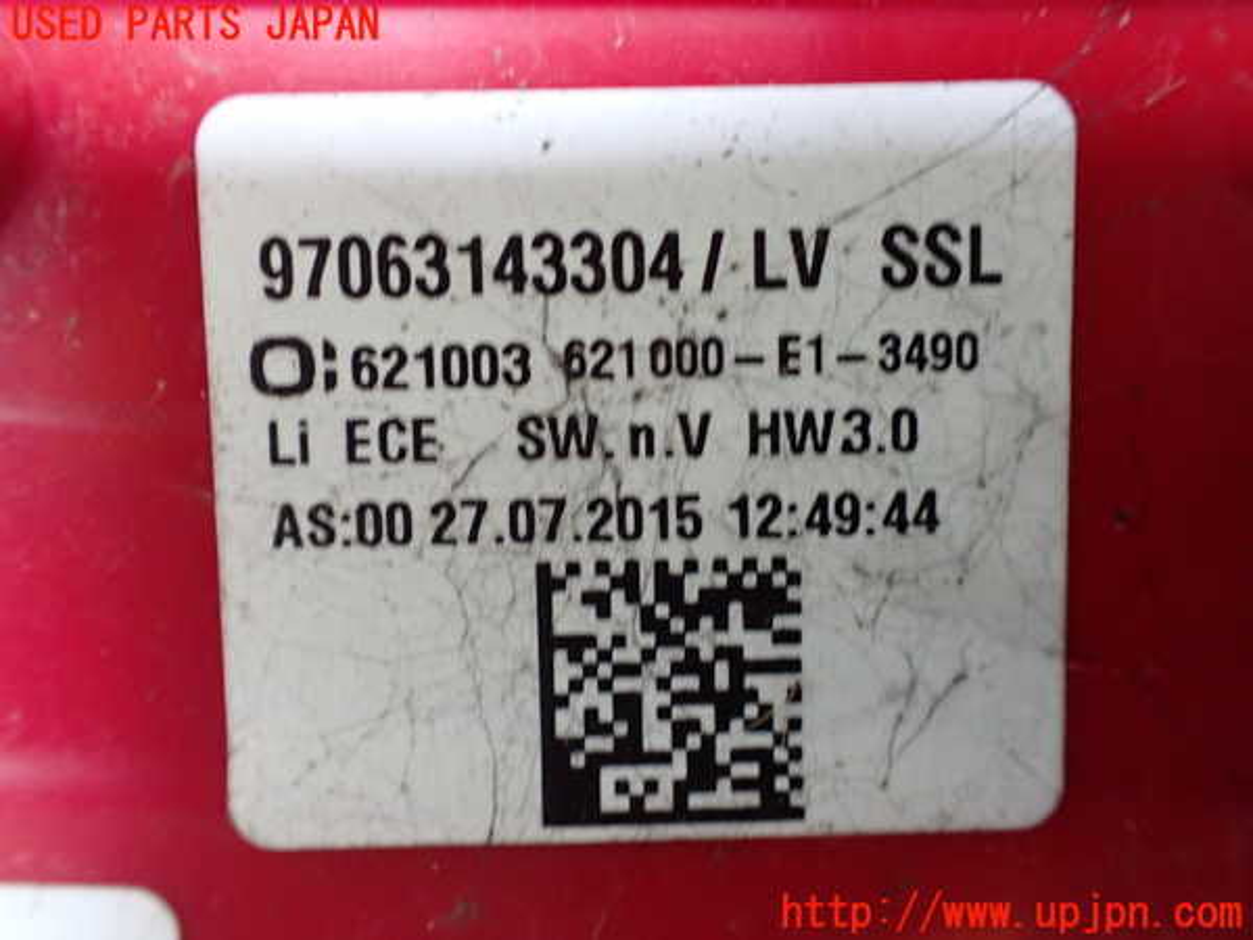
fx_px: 1086
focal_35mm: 30
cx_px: 626
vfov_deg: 46.8
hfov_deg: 60.0
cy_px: 470
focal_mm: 5.4
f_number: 2.3
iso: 800
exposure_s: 1/50
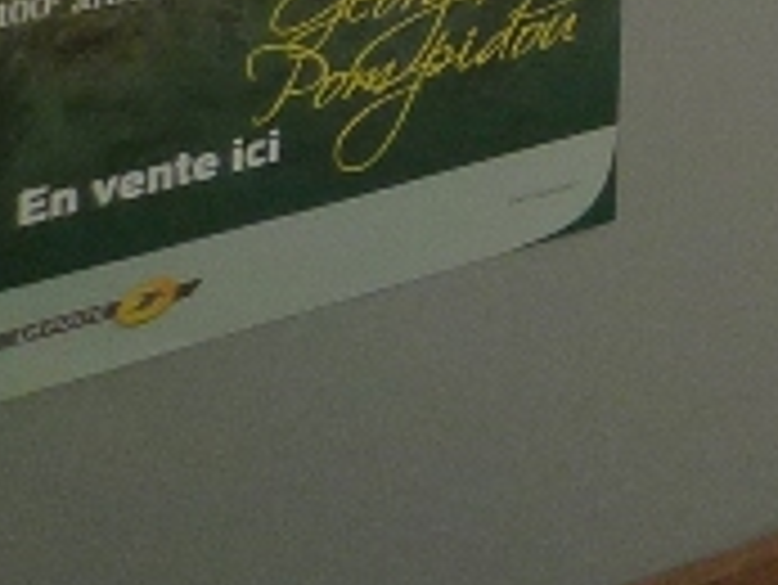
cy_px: -1053
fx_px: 3329
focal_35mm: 148
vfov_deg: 8.6
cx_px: 2240
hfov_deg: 10.2
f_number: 2.8
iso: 160
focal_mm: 4.4
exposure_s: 1/500
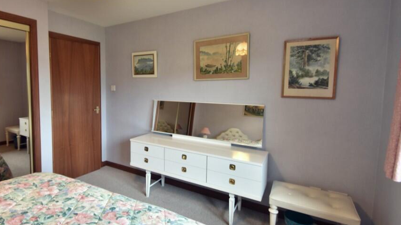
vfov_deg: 58.1
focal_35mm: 19
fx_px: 202
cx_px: 161
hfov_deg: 88.5
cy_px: 96
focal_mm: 10
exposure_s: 1/15
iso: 160
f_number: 4.5
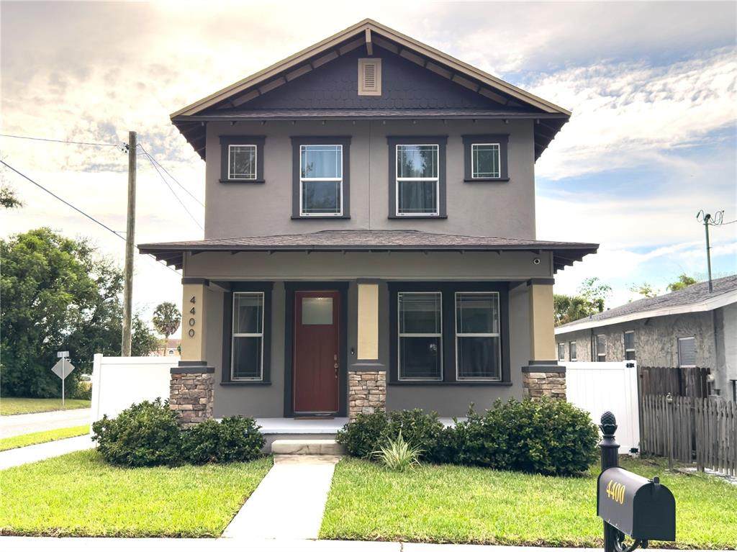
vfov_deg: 39.6
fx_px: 766
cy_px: 276
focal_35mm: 36
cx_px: 368
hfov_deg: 51.4
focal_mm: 6.76
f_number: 1.8
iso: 64
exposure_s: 1/6000
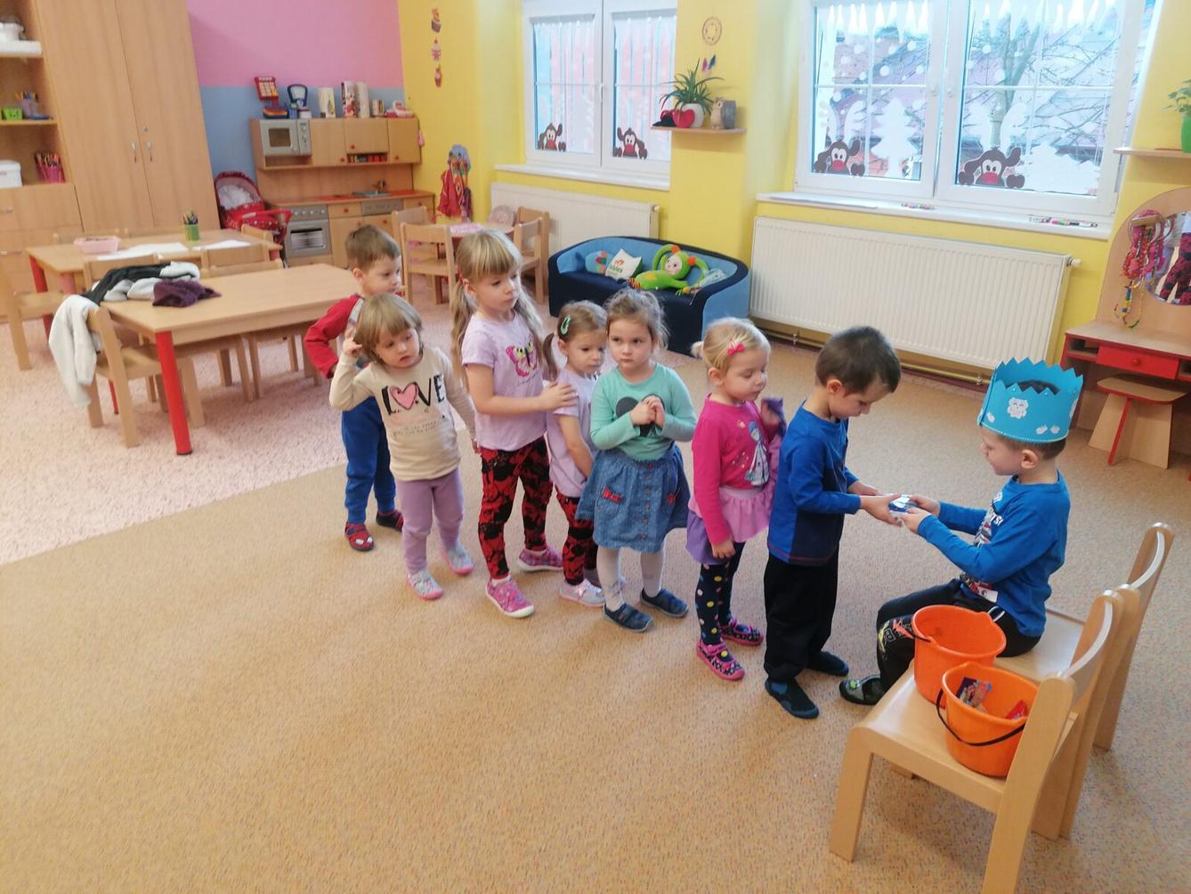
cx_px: 596
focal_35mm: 27
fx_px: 929
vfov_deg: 51.4
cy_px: 447
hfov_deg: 65.3
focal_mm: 4.75
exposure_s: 1/33.3
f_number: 1.8
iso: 160
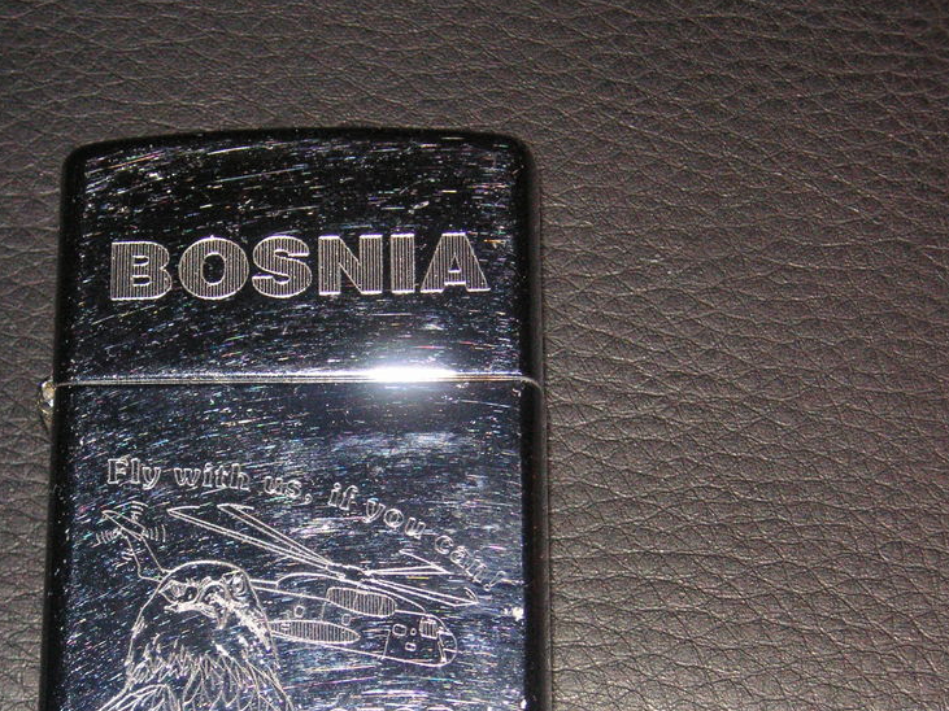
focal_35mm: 104
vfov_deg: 14.2
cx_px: 309
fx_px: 2851
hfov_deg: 18.8
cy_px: 483
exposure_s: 1/90
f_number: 11
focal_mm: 12.6
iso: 160
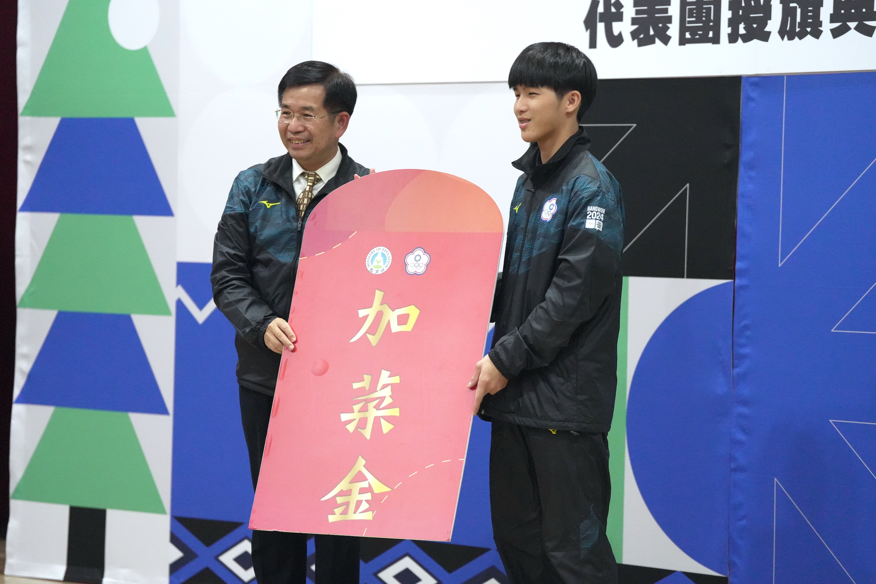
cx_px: 438
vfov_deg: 11.9
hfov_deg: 17.8
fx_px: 2798
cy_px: 292
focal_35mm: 115
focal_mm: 115
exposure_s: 1/1000
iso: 8000
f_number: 2.8
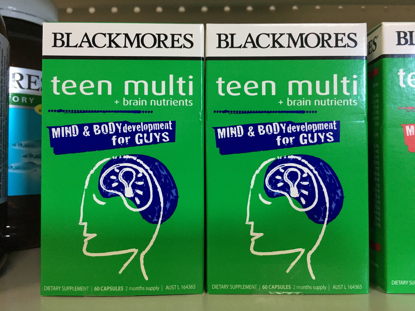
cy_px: 156
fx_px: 348
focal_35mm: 29
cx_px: 208
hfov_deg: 61.7
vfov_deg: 48.2
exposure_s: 1/33
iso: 200
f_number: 2.2
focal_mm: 4.15
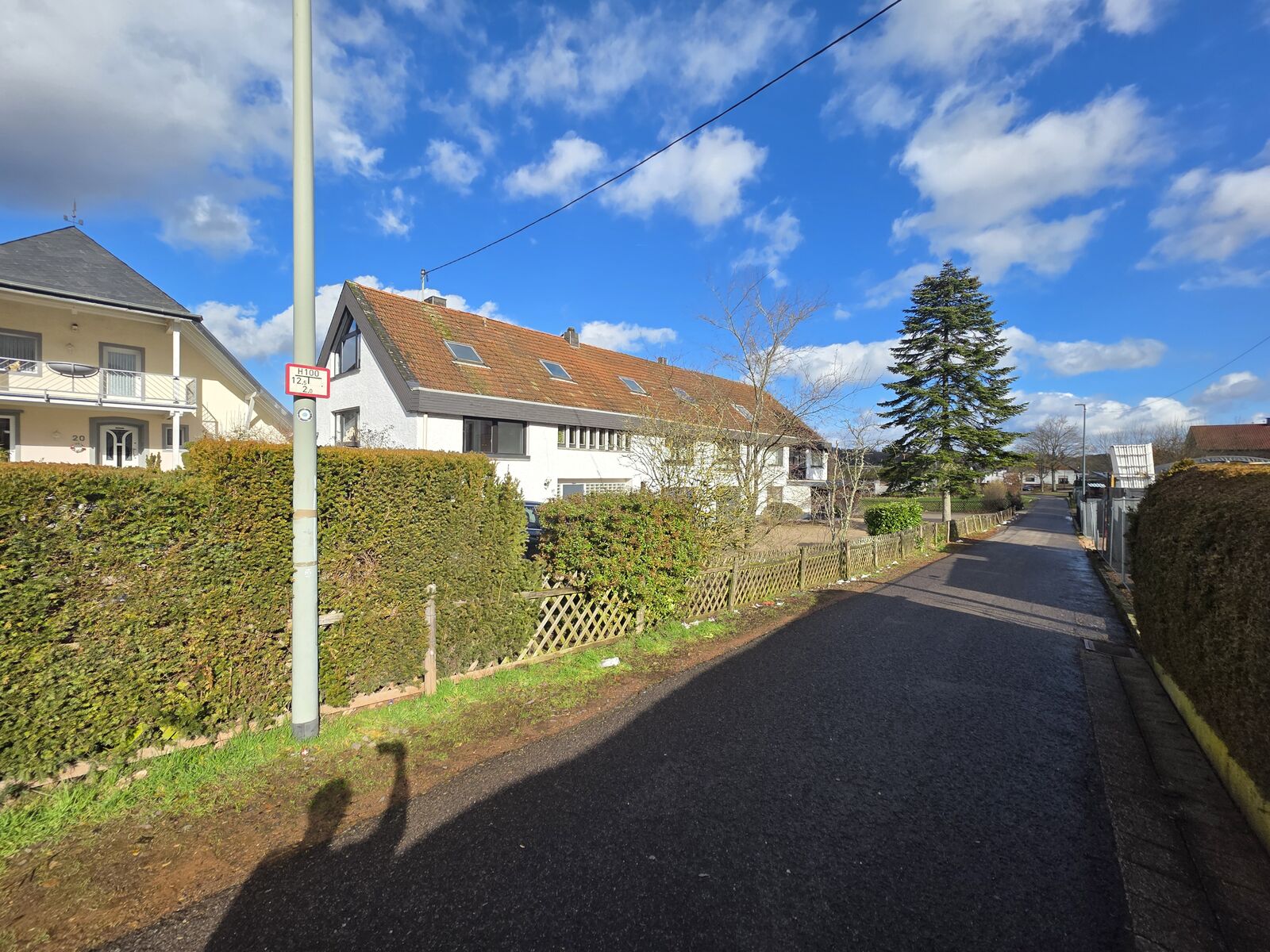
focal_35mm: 13
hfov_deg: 106.2
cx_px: 635
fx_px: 477
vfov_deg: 89.9
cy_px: 476
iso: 40
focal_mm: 2.2
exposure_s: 1/1962
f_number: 1.9
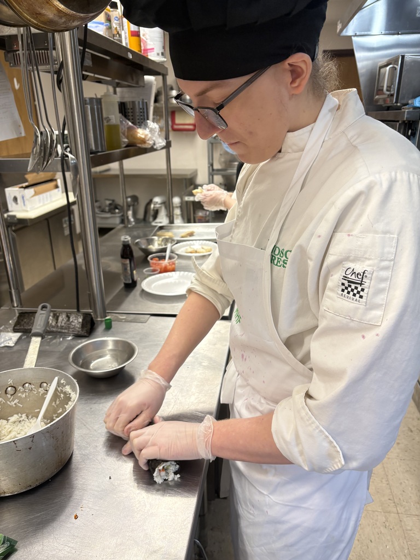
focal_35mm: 26
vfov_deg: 67.3
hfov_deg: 53.1
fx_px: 421
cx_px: 210
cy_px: 280
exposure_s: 1/100
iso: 100
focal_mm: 5.96
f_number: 1.6
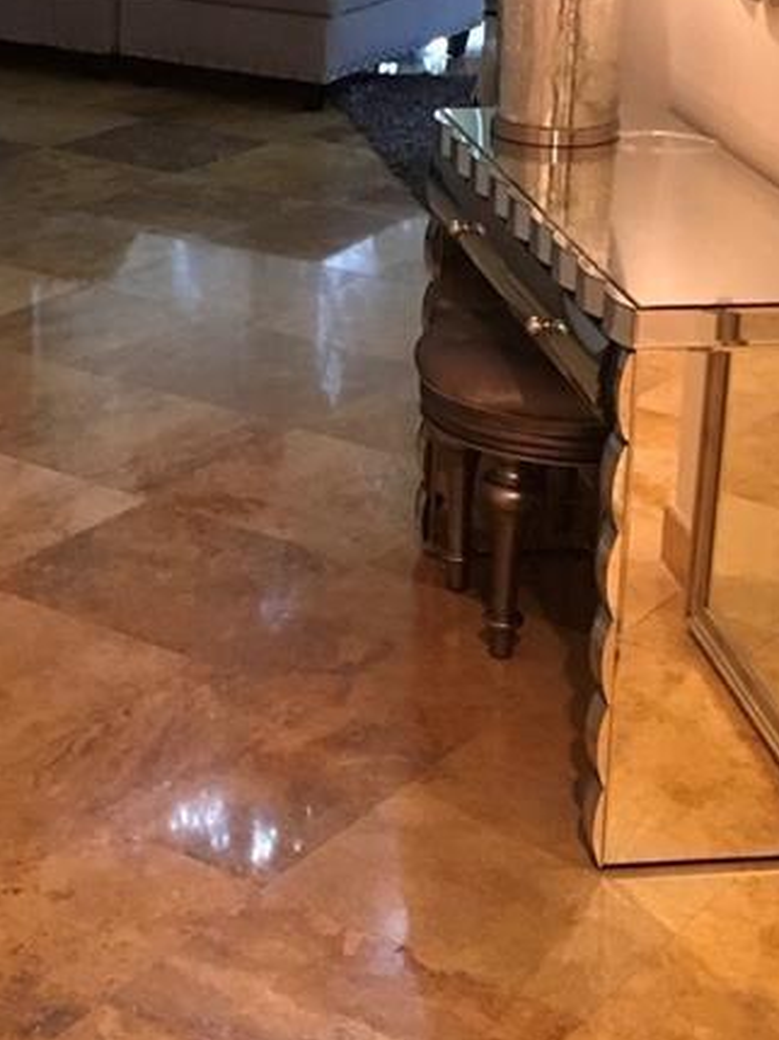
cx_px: 177
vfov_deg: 23.9
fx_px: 2433
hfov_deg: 18.1
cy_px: 259
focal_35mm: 81
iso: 200
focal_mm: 4.15
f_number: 2.2
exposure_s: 1/24
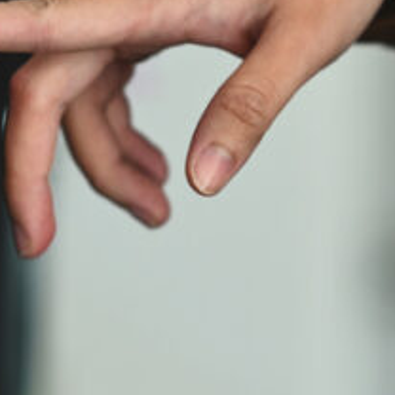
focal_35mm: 355
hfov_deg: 4.9
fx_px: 4583
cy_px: 424
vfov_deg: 4.9
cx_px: 63
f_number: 2
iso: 400
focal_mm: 85
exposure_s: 1/100
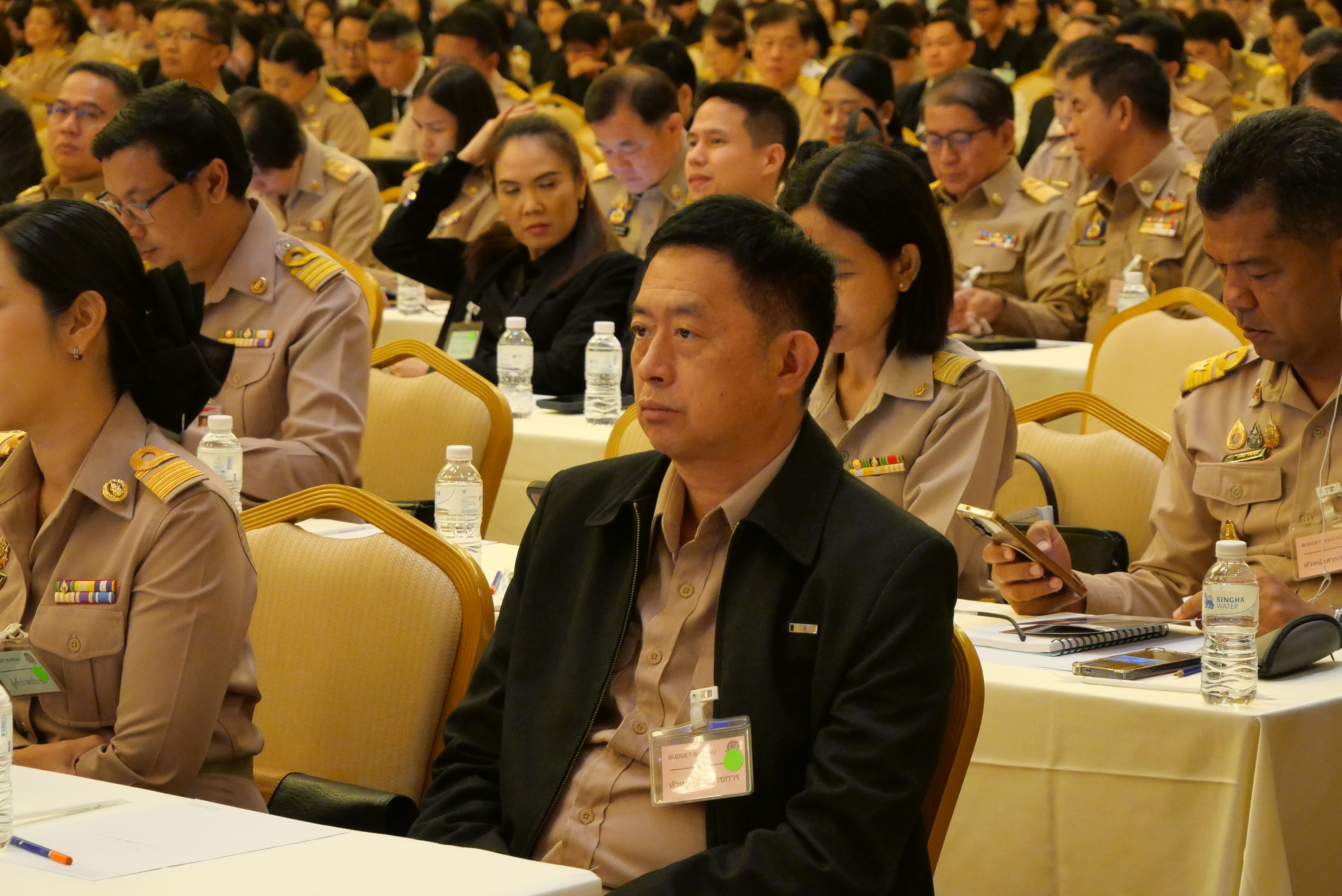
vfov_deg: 11.1
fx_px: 4625
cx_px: 671
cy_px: 448
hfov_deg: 16.5
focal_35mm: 124
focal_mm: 60
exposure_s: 1/25
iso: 3200
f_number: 5.6
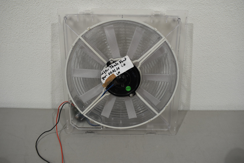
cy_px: 82
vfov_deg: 43.6
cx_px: 122
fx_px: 203
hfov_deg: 61.9
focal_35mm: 30
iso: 400
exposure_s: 1/125
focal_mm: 20
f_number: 5.6
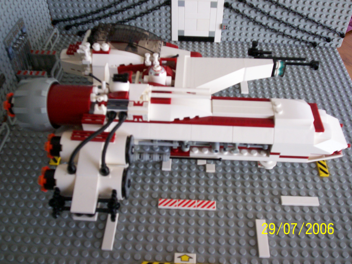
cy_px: 132
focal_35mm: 36
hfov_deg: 51.4
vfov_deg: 39.7
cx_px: 176
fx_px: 366
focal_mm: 5.9
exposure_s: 1/21.2
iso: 140
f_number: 4.5
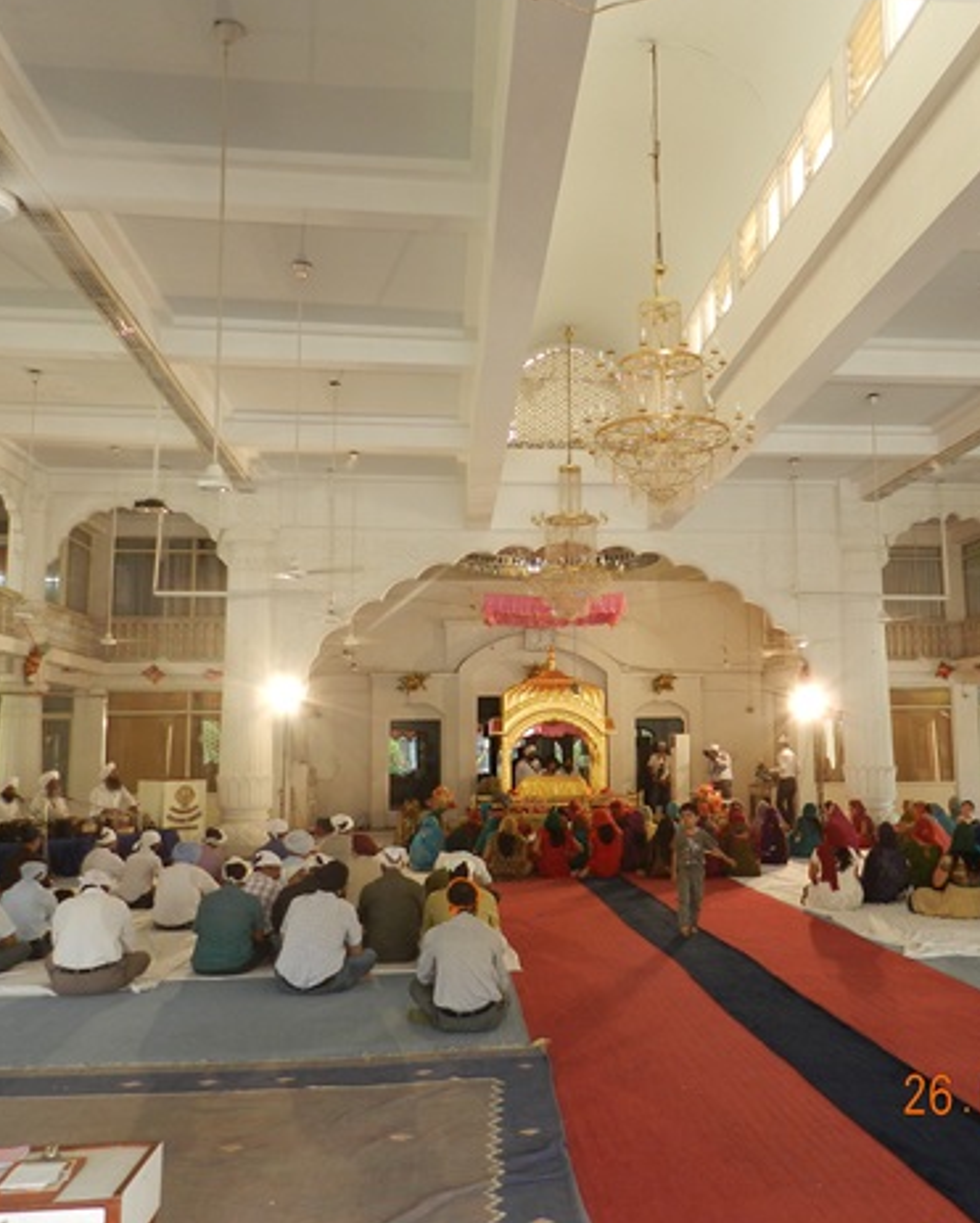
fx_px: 1123
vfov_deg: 57.1
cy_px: 592
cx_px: 576
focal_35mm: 31
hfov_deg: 46.9
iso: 160
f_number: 3.4
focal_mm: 4
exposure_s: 1/40
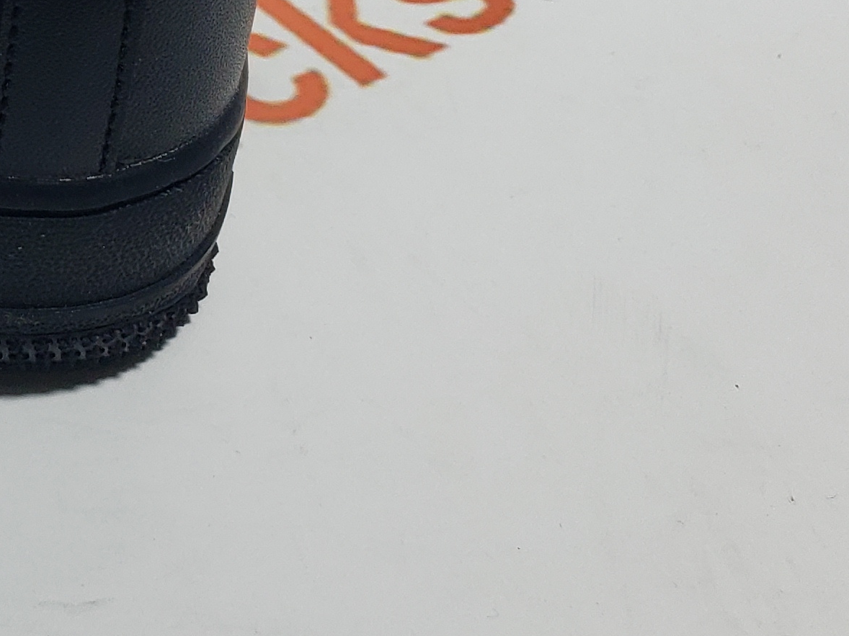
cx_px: -328
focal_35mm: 89
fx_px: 2182
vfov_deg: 15.8
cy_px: -169
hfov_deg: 19.8
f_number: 1.5
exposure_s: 1/529
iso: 50
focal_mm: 4.3
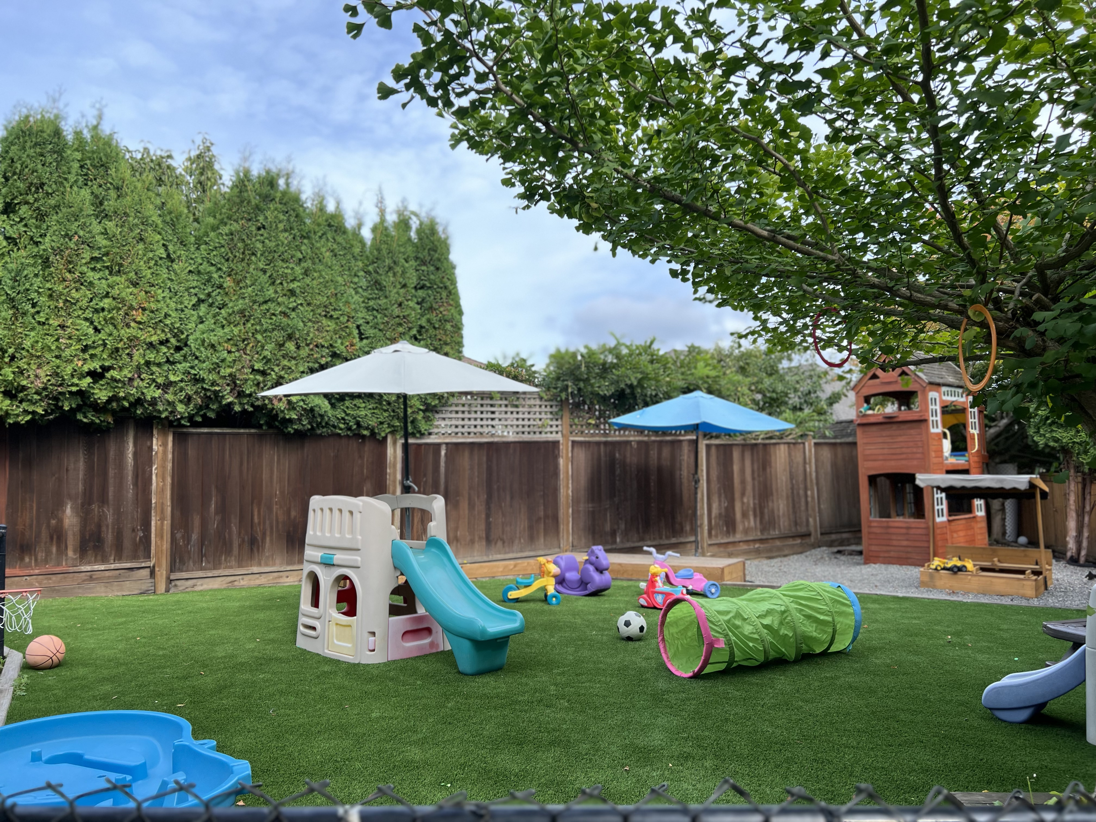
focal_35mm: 26
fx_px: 823
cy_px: 411
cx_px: 548
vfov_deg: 53.1
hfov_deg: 67.3
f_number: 1.5
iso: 50
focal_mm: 5.7
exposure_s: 1/588
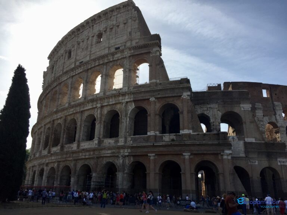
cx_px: 144
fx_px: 240
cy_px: 108
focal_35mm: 29
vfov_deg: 48.2
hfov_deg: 61.7
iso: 32
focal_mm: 4.15
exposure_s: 1/2825
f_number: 2.2
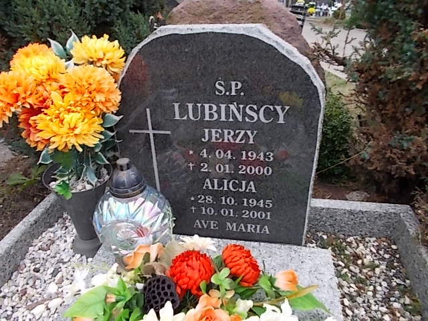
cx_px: 214
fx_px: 321
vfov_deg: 53.1
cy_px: 160
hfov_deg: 67.3
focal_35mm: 26
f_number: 3.2
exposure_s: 1/40
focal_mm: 4.6
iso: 80
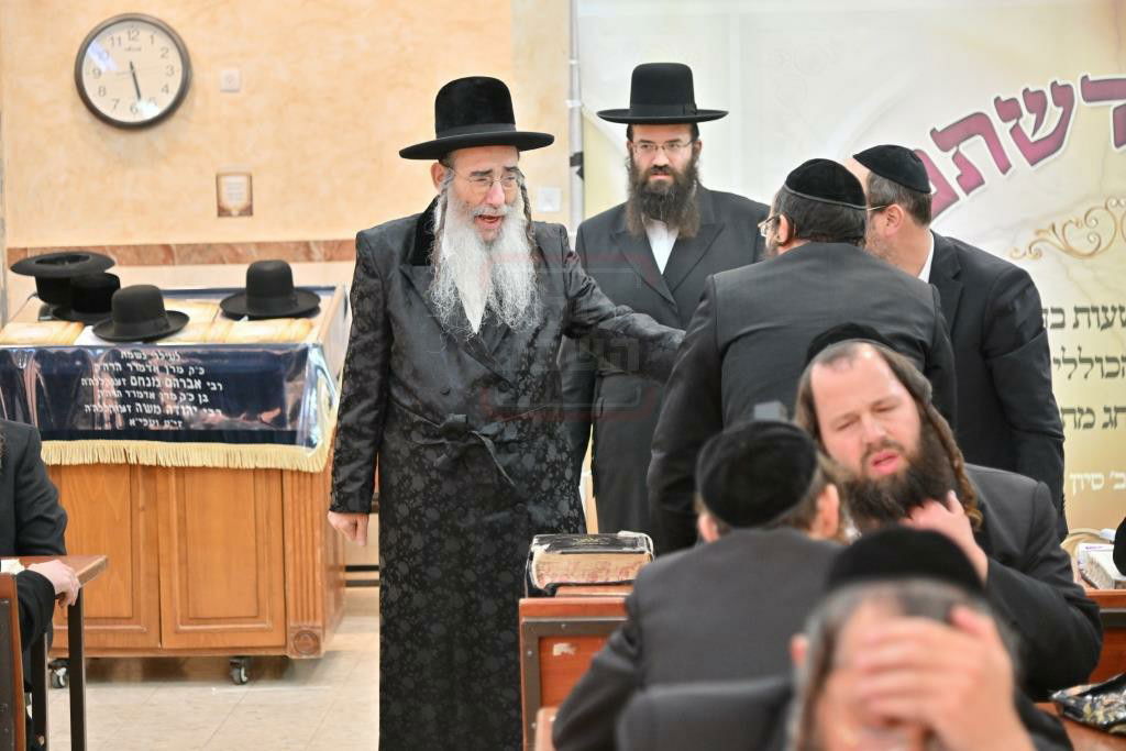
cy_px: 376
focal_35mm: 86
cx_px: 563
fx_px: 2690
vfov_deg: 15.9
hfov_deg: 23.6
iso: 1250
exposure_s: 1/400
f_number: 4
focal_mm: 86
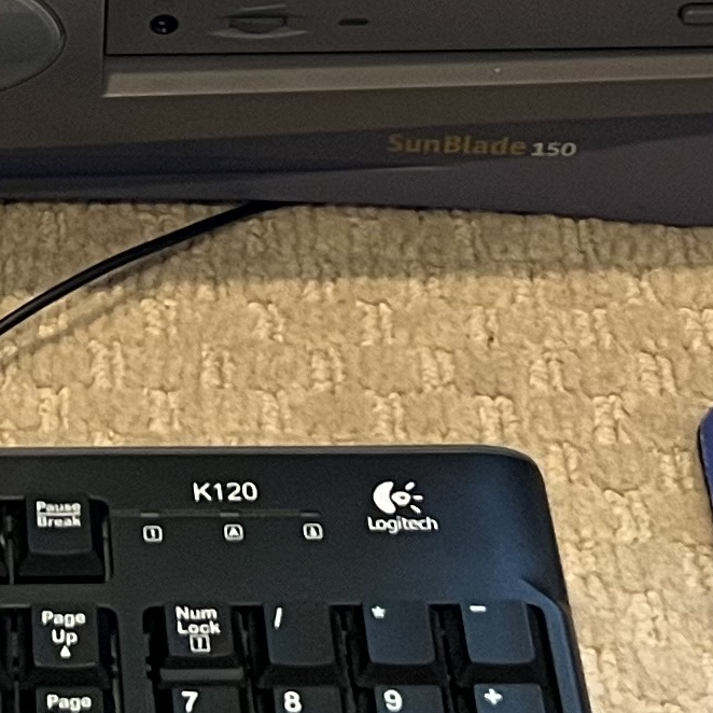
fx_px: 3262
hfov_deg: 12.3
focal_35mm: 140
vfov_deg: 12.2
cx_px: -48
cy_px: -128
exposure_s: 1/60
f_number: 1.5
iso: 320
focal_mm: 5.7
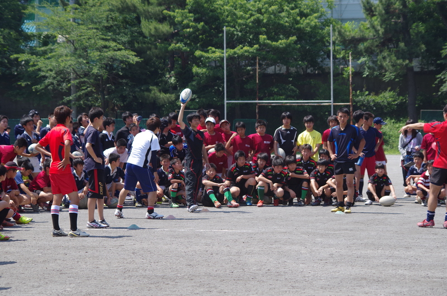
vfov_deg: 11.6
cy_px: 148
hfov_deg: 17.5
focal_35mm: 117
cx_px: 224
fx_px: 1449
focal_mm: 77.5
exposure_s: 1/800
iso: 400
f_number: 5.6
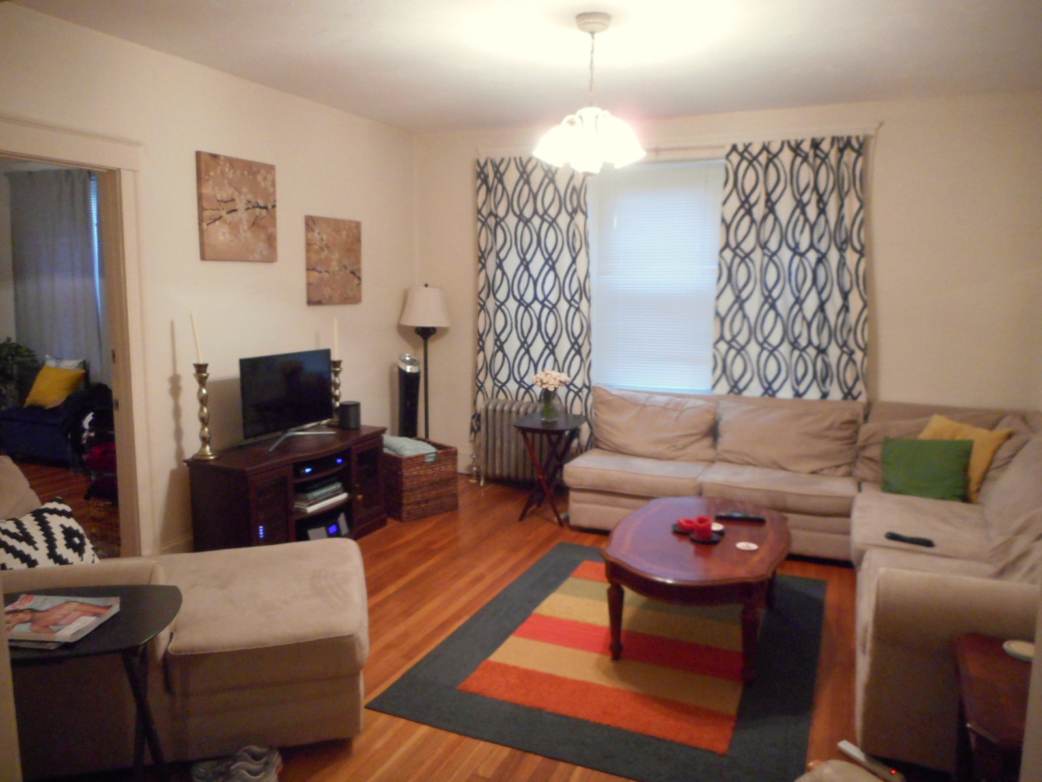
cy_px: 391
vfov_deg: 54.9
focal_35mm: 25
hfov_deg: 69.4
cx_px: 521
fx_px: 753
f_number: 3.7
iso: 560
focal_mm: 4.5
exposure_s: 1/8
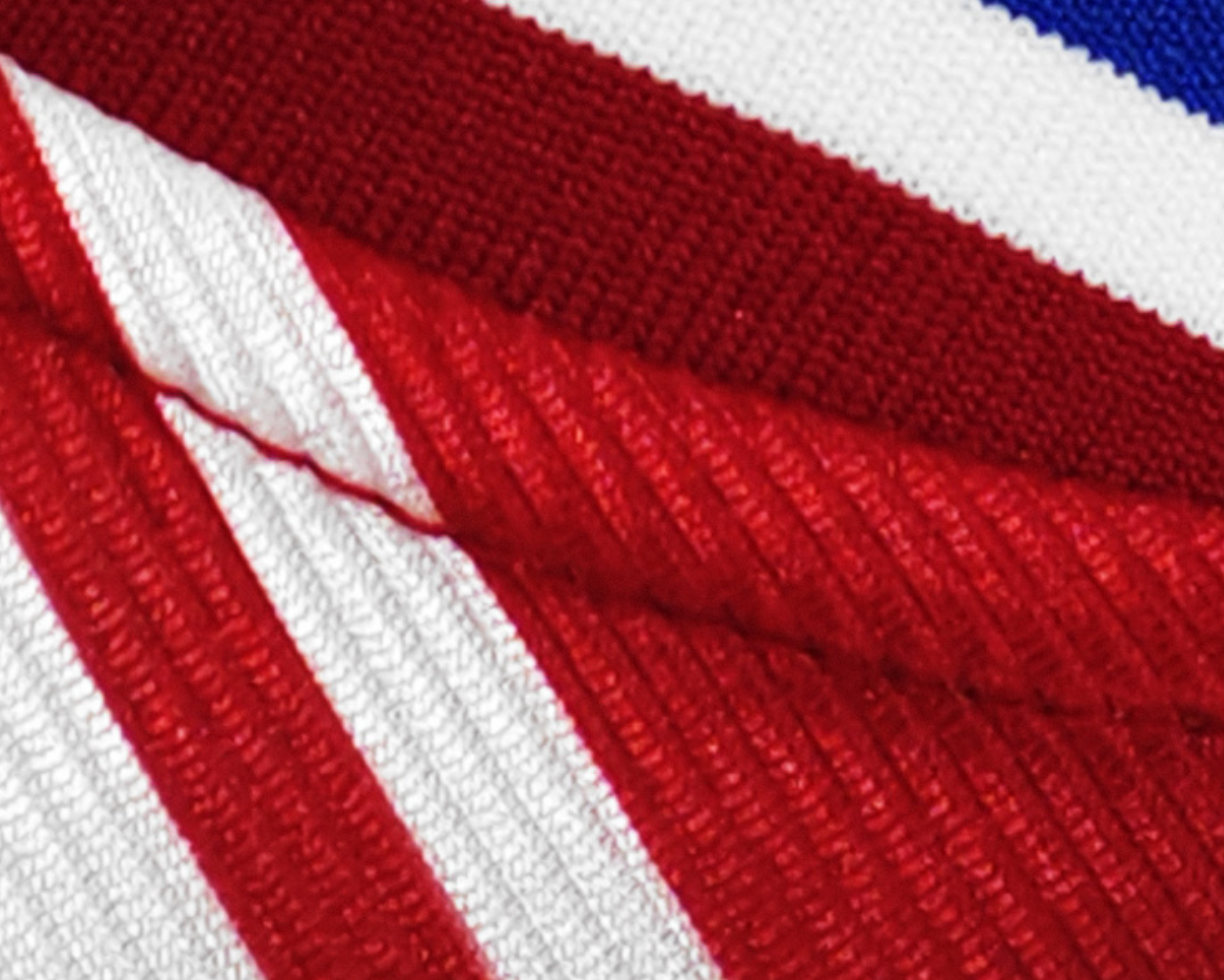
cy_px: -1123
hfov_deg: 15.7
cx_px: 406
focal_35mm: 122
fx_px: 4420
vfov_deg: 11.2
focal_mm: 2.59
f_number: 2.2
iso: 106
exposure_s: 1/50
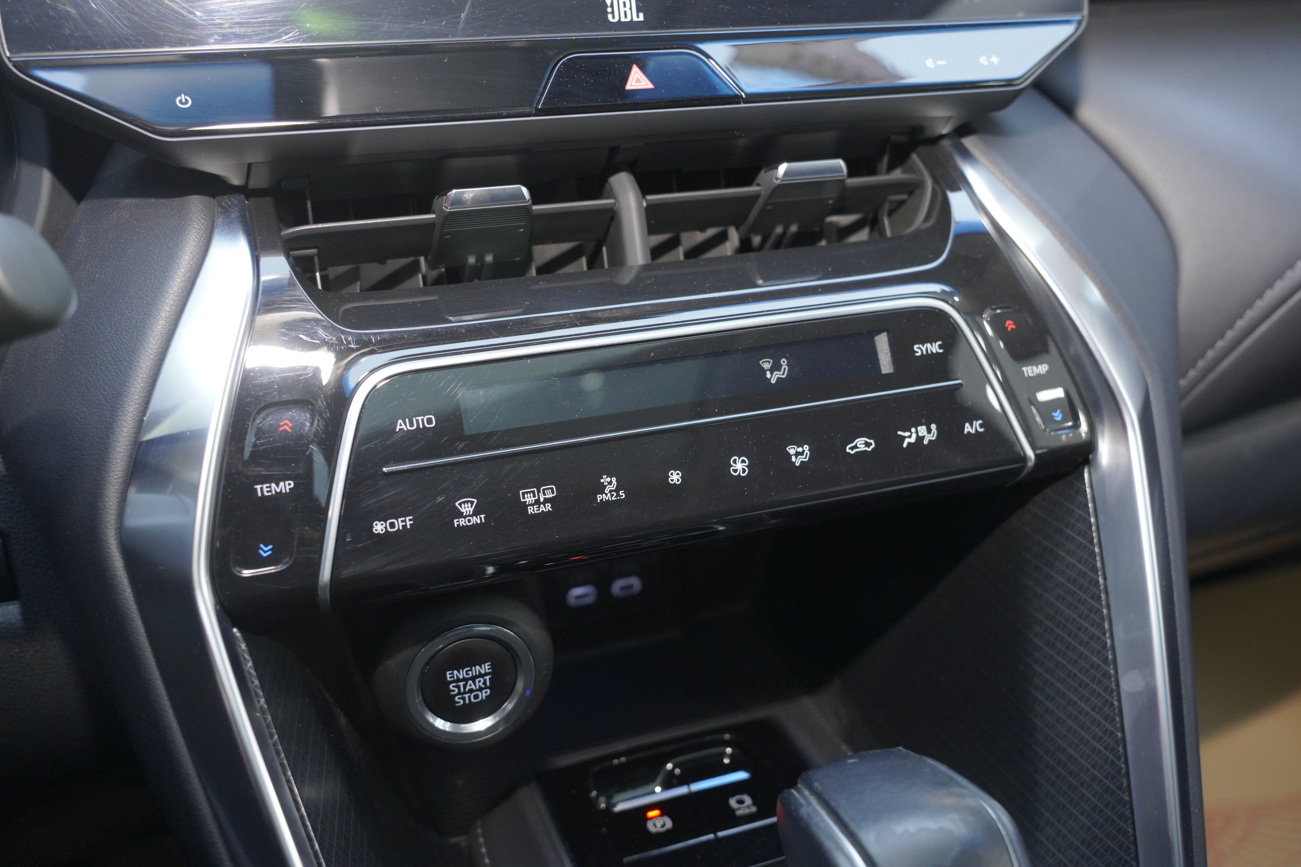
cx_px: 650
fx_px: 1120
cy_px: 434
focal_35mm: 31
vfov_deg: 42.3
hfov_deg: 60.3
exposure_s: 1/125
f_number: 4.5
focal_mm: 31
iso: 4000
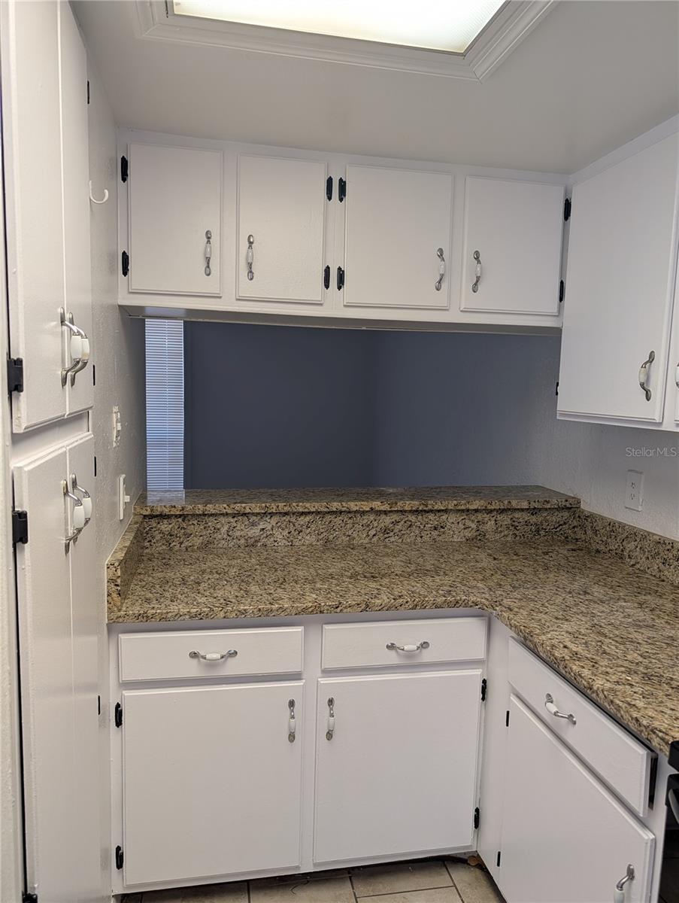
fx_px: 626
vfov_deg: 71.5
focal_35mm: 24
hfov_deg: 56.9
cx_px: 340
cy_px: 452
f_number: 1.68
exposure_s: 1/120
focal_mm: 6.9
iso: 102
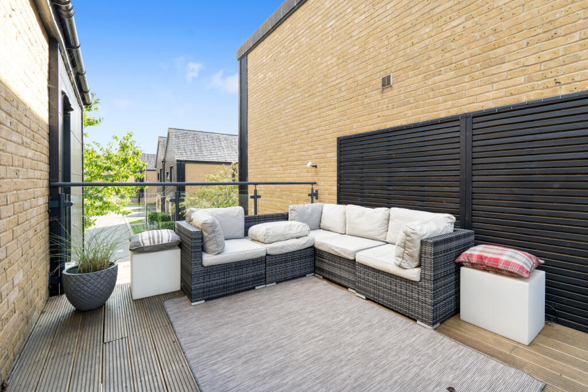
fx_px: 261
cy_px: 196
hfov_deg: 96.7
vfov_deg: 73.8
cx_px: 294
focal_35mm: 16
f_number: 6.3
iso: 320
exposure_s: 1/60
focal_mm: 16
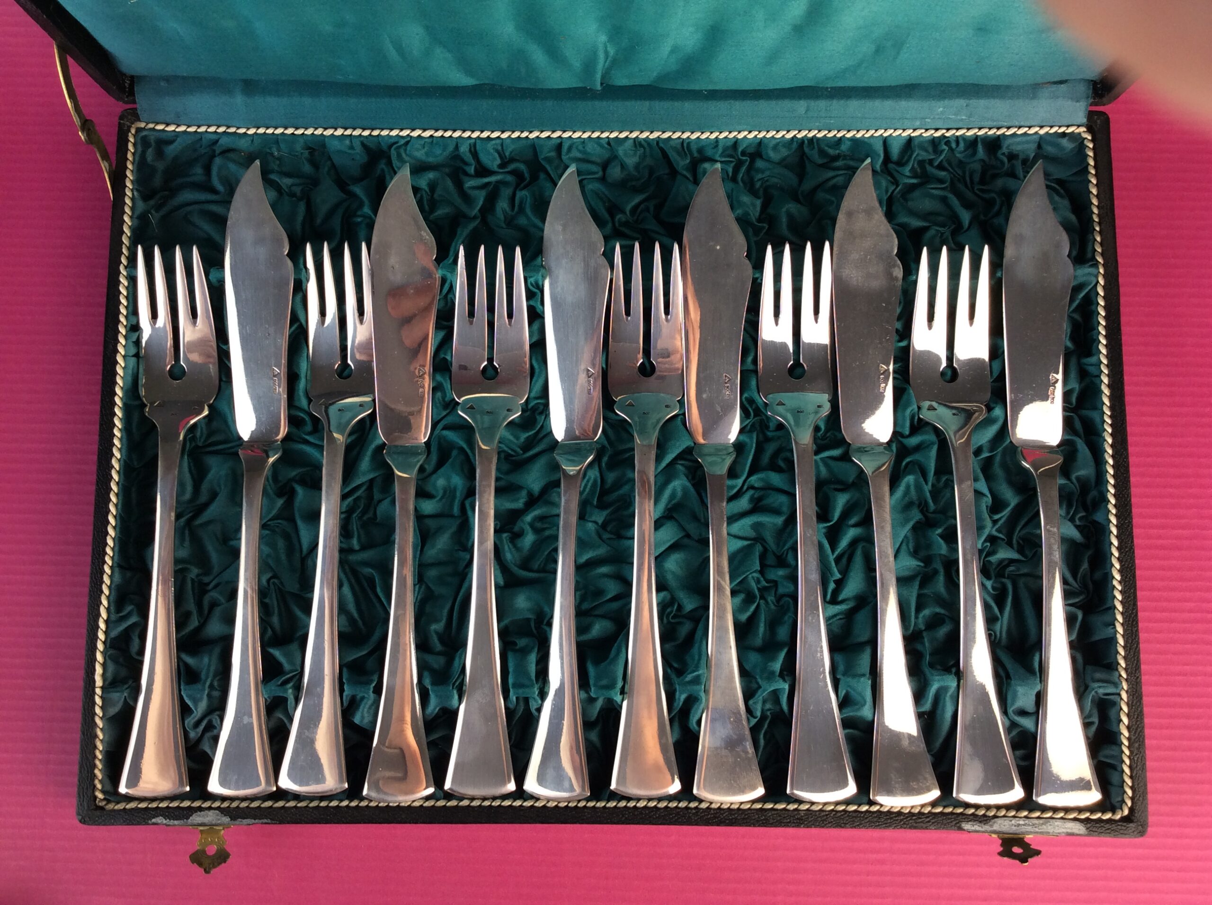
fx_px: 1119
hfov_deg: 56.9
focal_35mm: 32
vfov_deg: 44.1
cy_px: 452
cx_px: 606
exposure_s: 1/50
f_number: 2.4
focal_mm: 3.3
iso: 32
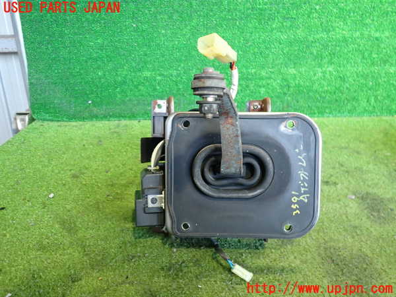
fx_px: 343
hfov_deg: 60.0
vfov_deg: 46.8
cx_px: 198
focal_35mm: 30
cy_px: 148
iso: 400
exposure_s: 1/30
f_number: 2.3
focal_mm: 5.4
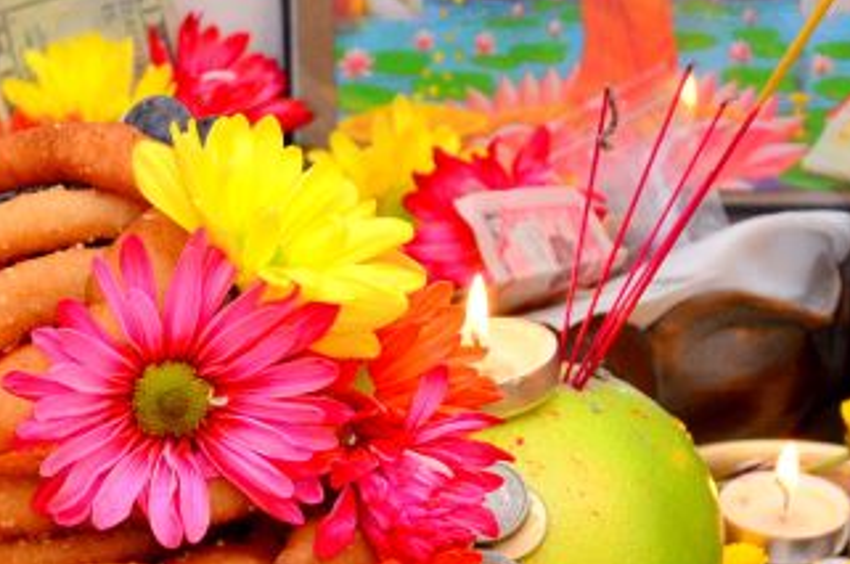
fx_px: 3966
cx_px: 143
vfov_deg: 8.1
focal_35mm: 168
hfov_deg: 12.2
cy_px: 442
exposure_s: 1/80
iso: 1250
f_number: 8
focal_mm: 45
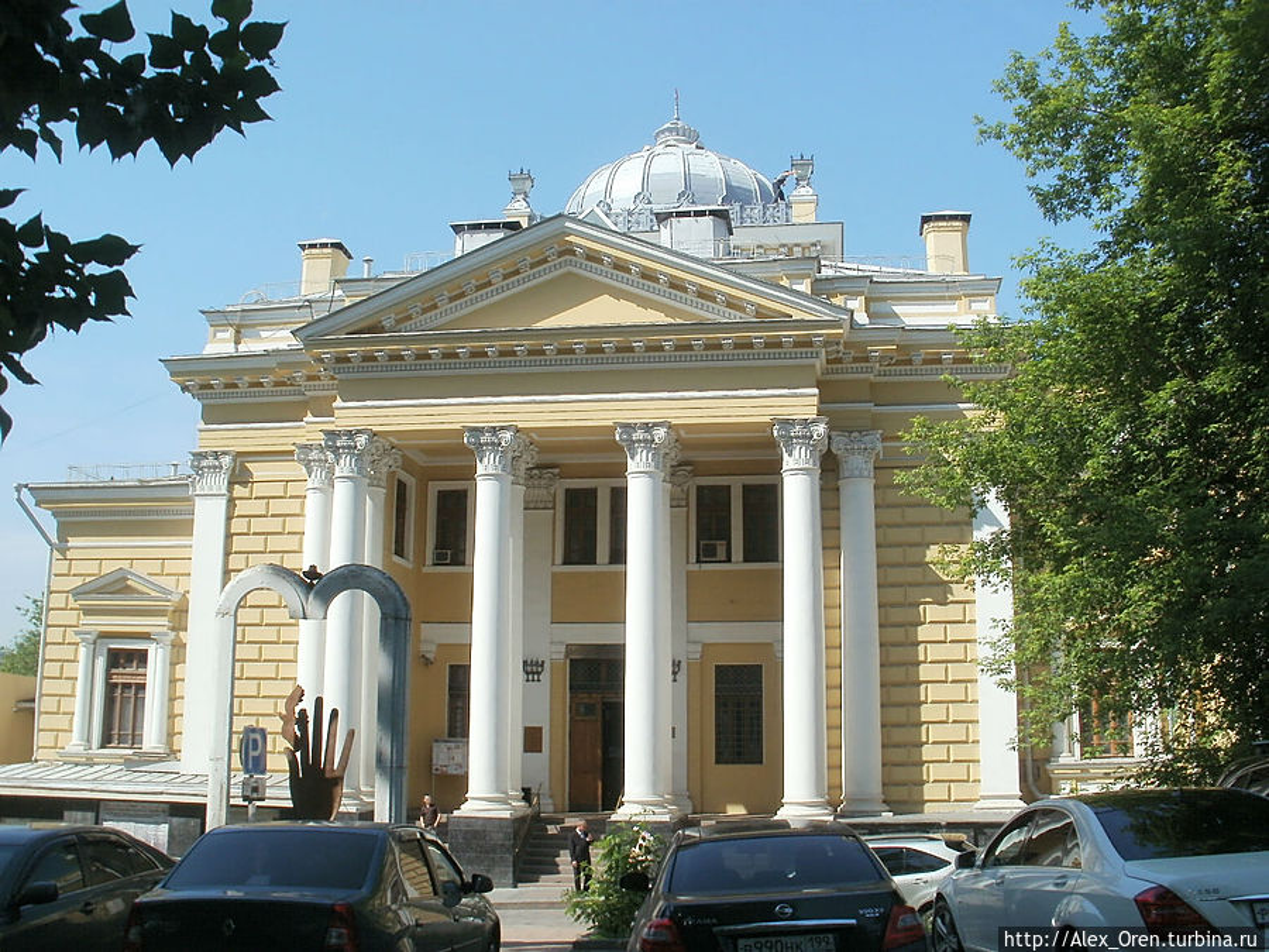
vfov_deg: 39.7
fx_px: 1320
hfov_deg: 51.4
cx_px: 634
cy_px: 476
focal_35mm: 36
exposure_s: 1/400
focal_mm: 6.3
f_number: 5.6
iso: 100
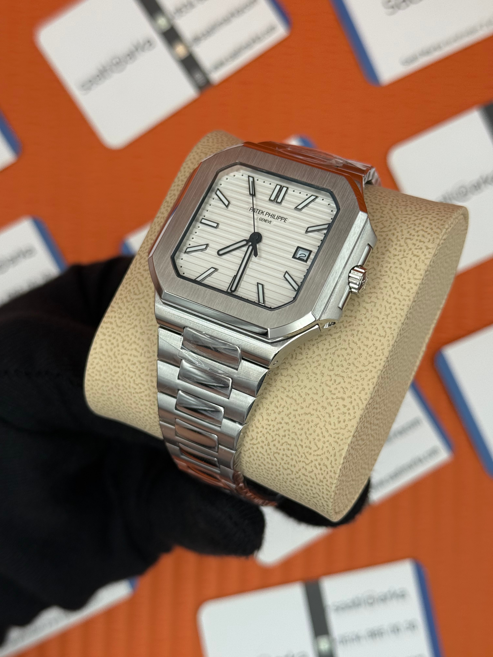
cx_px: 246
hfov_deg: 30.3
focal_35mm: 48
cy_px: 328
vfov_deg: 39.7
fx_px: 911
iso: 64
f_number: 1.78
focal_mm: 6.76
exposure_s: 1/928
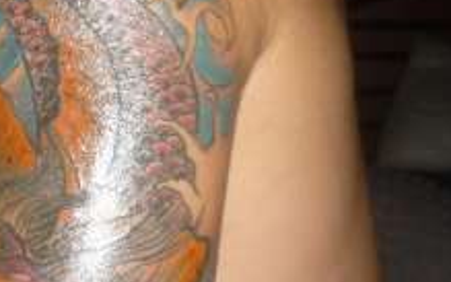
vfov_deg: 13.5
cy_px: 37
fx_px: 1180
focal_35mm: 96
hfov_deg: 21.0
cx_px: 6
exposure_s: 1/30
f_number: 2.8
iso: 100
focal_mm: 5.5
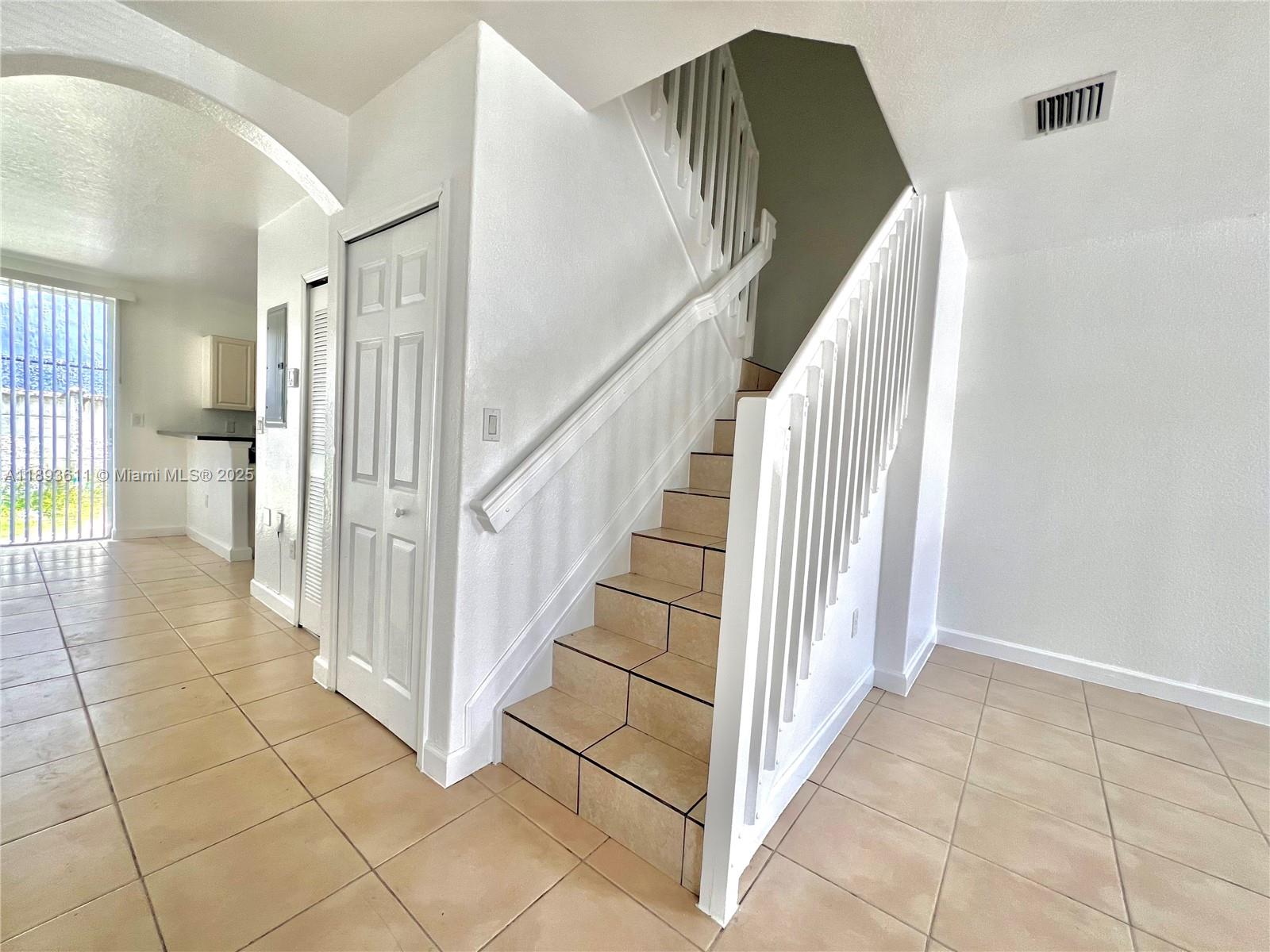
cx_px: 635
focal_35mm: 13
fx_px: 477
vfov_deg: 89.9
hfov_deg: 106.2
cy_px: 476
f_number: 1.8
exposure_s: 1/99
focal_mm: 1.57
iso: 50
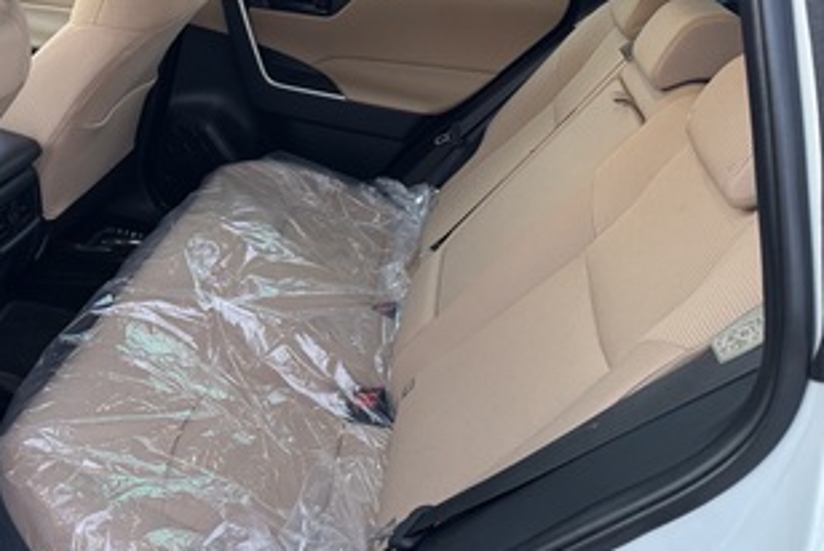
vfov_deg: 35.9
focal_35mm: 37
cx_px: 242
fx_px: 848
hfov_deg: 50.4
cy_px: 231
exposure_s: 1/60
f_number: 1.78
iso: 320
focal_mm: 6.76
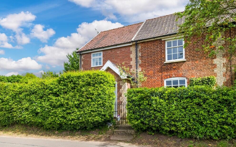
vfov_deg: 57.2
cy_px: 80
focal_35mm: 21
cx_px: 118
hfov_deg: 82.3
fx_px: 135
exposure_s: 1/800
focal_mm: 13.2
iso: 200
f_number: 11
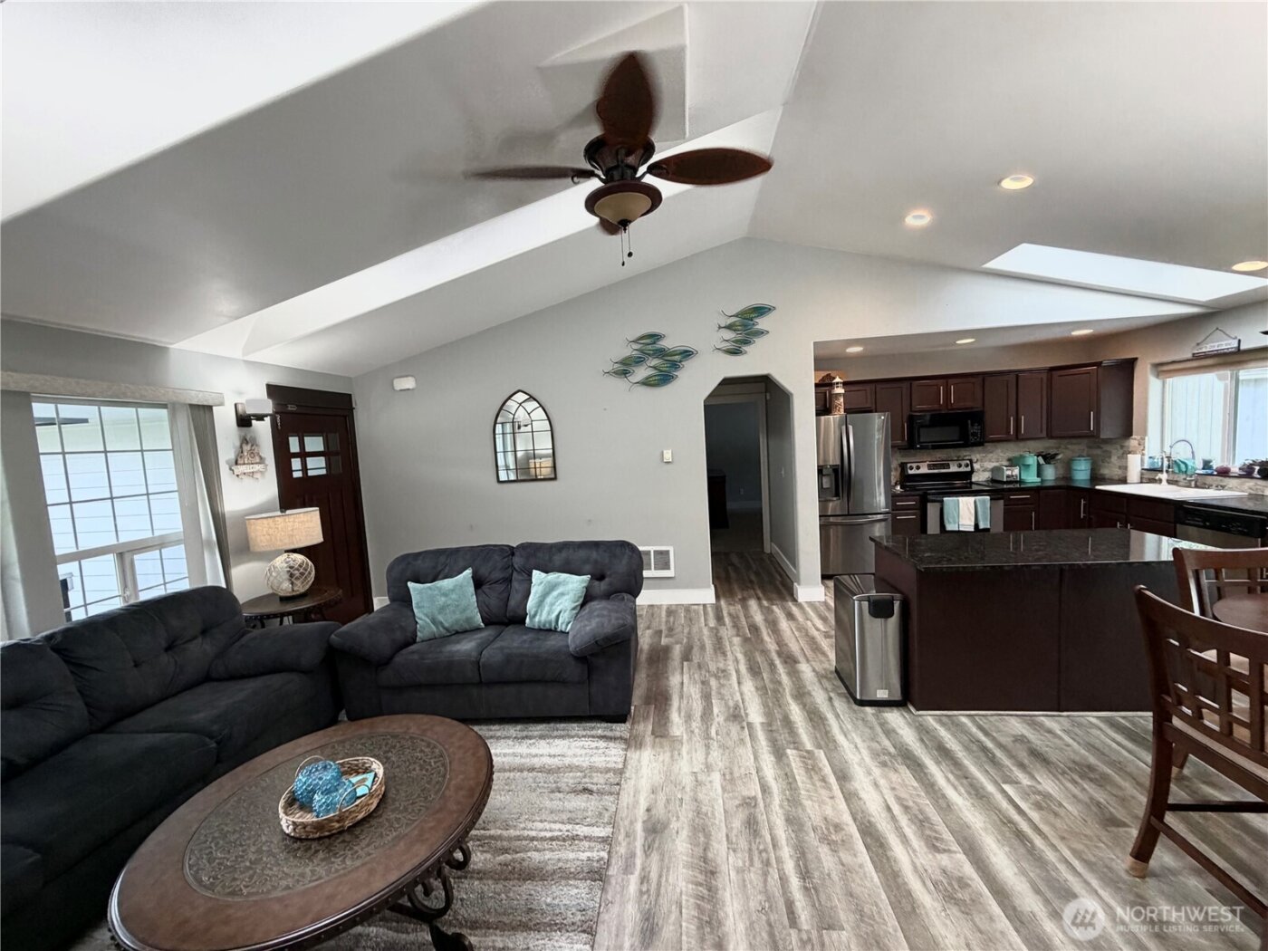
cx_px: 634
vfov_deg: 85.7
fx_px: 513
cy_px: 476
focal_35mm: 14
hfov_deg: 102.1
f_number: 2.2
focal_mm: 2.22
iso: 250
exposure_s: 1/120
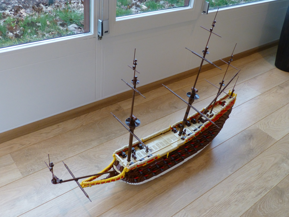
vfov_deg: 41.8
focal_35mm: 34
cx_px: 144
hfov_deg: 54.0
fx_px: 284
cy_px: 108
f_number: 3.7
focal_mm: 6.1
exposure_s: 1/60
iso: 400
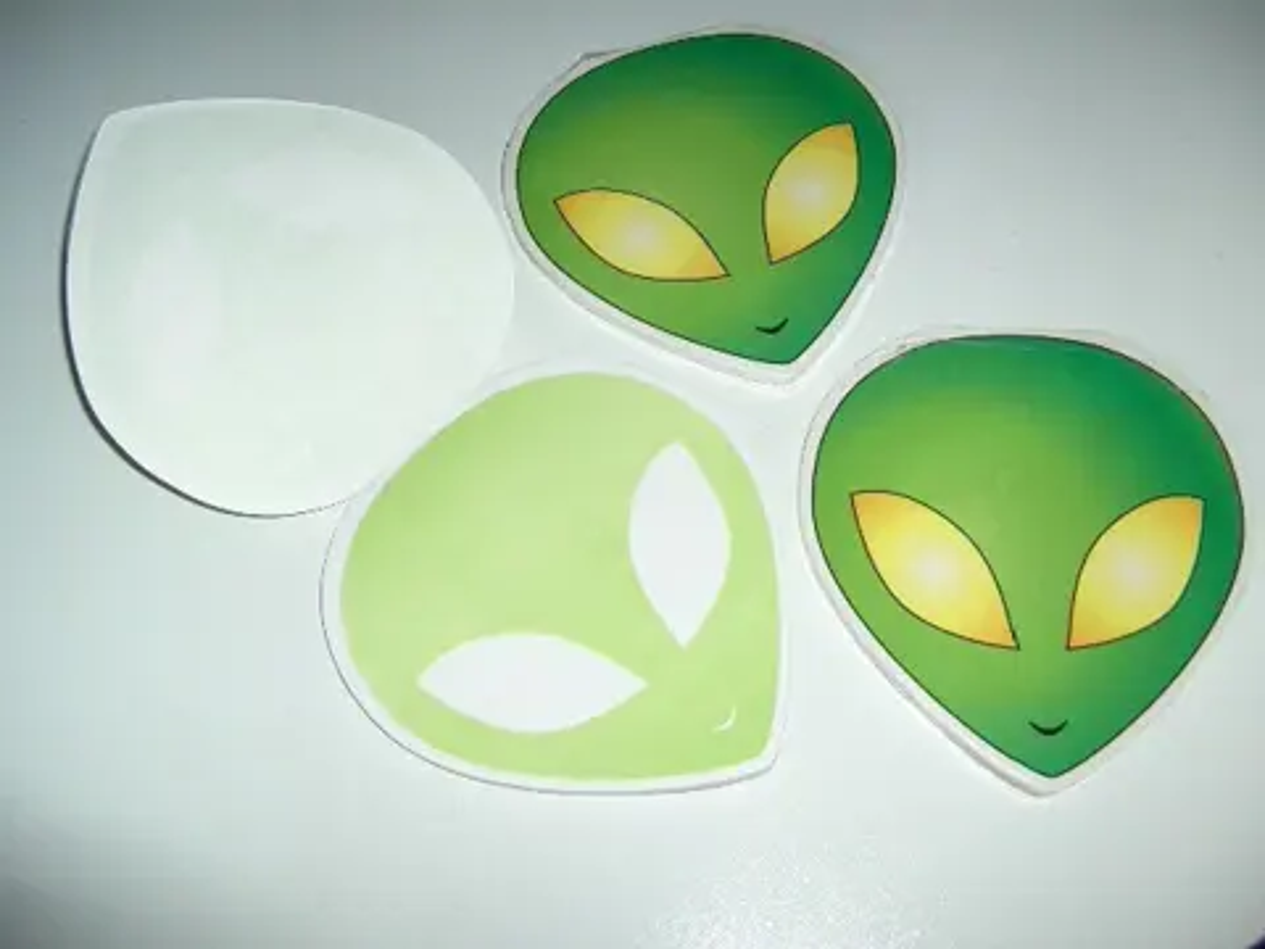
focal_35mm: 37
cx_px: 632
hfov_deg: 50.1
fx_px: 1352
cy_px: 474
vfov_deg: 38.7
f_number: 2.8
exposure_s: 1/64
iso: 64
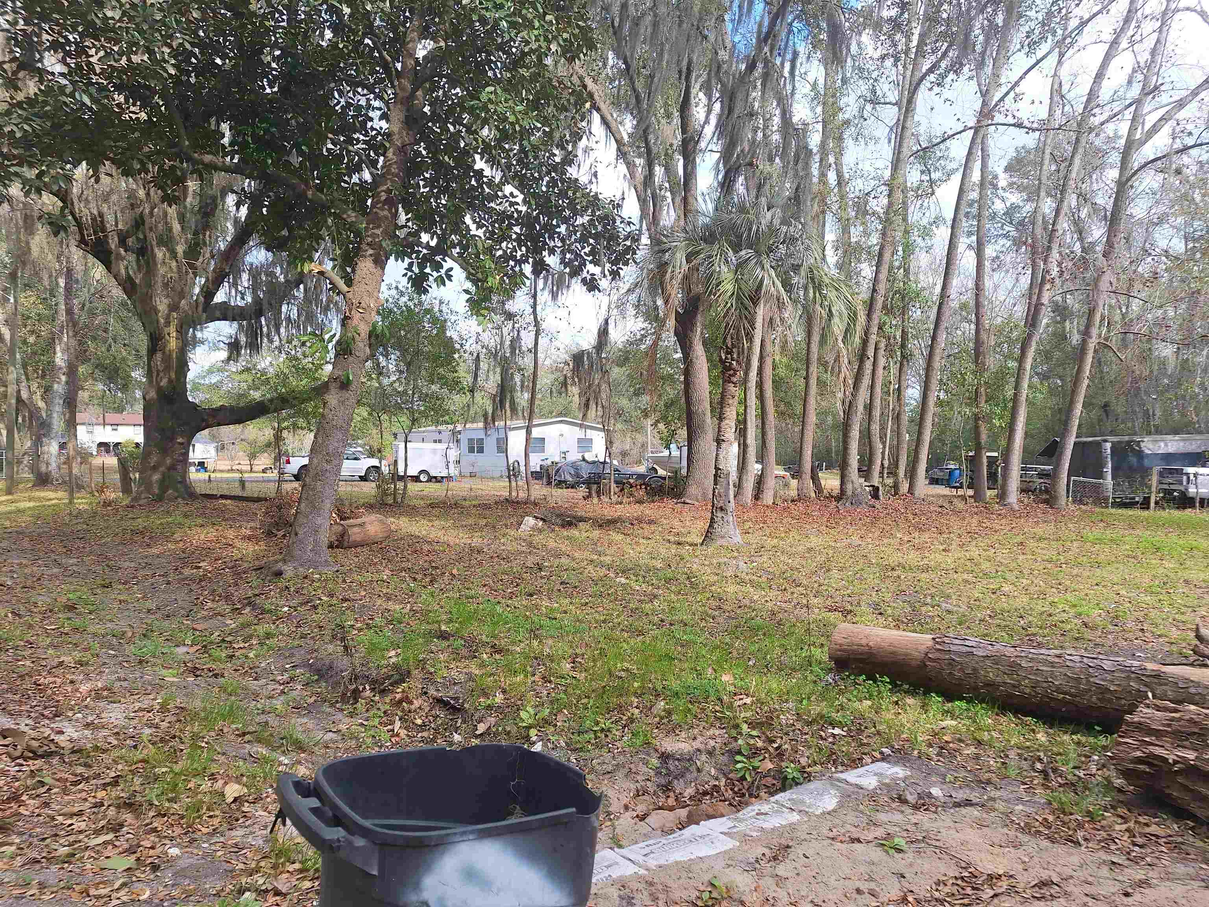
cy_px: 454
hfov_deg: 73.9
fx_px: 803
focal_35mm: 23
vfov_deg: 58.9
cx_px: 604
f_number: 1.8
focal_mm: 5.54
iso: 40
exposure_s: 1/821
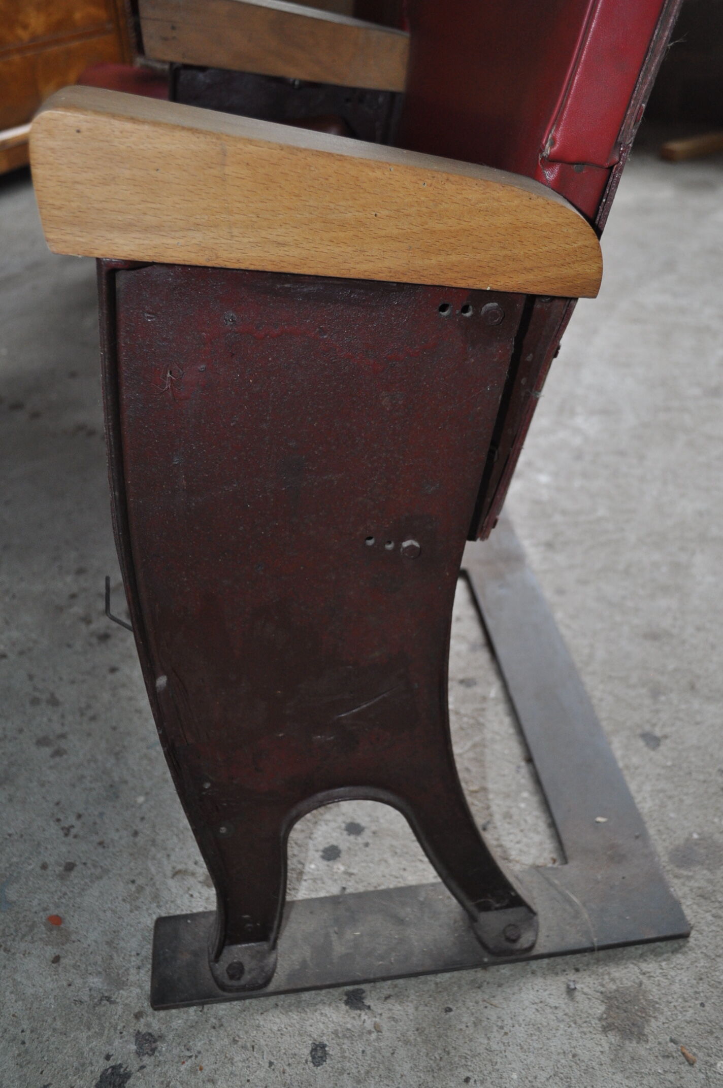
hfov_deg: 39.9
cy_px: 544
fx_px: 997
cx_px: 362
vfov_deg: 57.3
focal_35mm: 33
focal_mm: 22
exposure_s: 1/60
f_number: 3.8
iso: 640
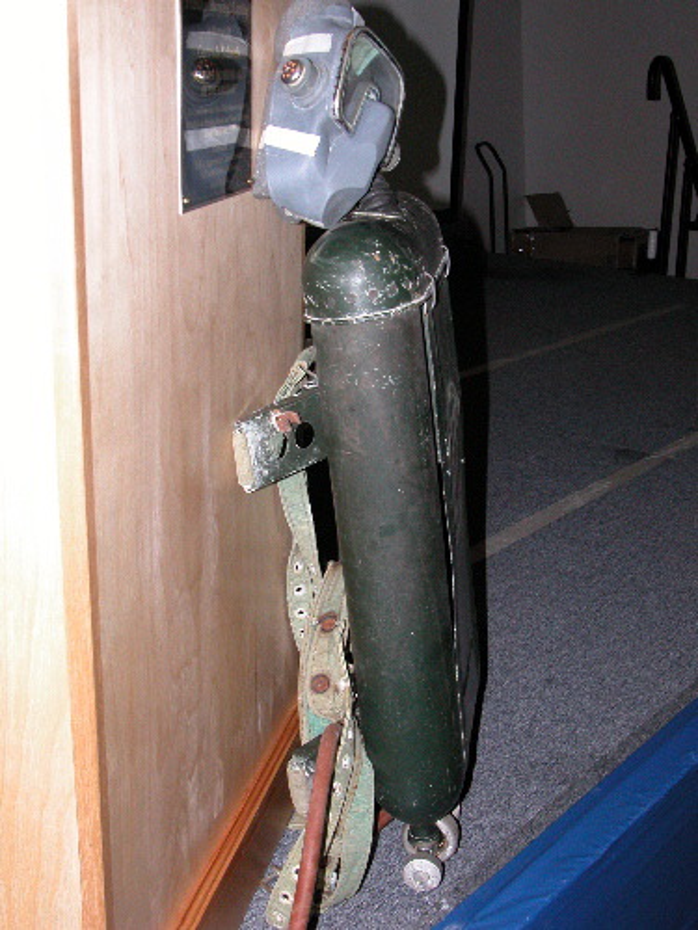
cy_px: 465
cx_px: 349
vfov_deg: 38.2
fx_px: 1344
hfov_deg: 29.1
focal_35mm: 50
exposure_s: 1/60
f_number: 5.4
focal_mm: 12.7
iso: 200
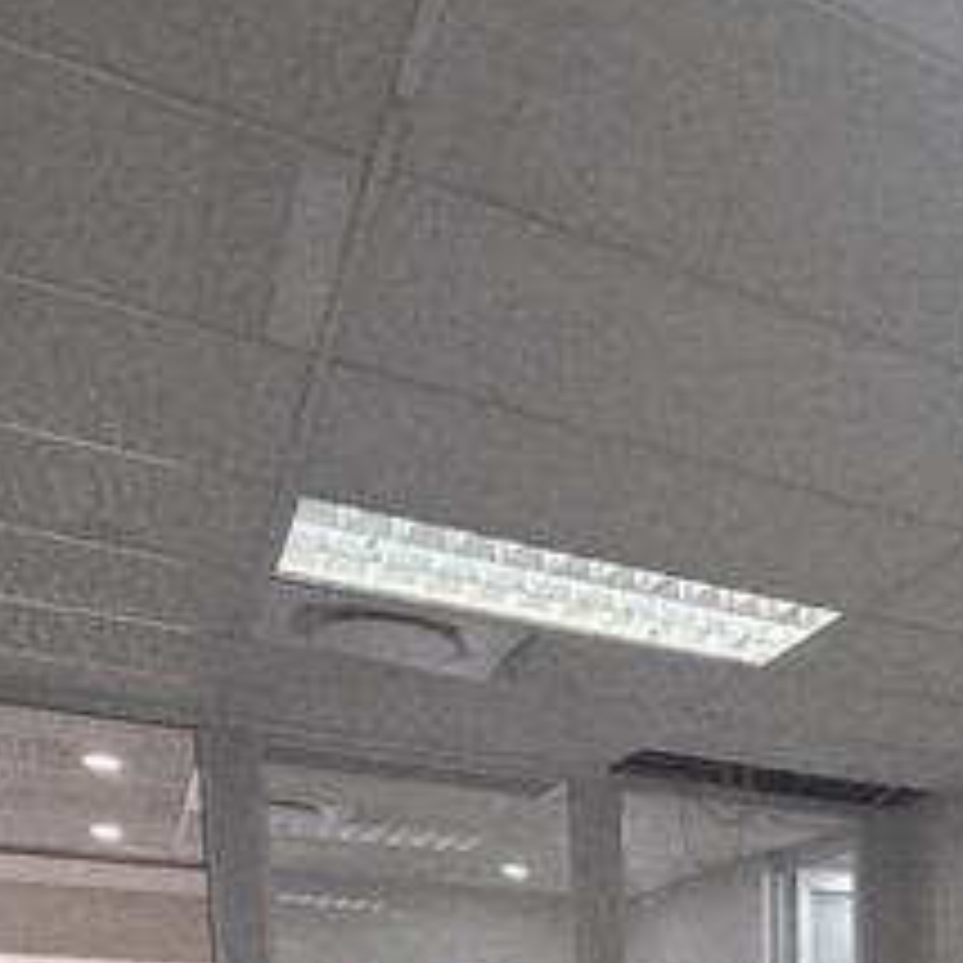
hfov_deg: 32.8
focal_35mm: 43
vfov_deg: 29.9
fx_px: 1353
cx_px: 1134
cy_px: 1300
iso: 250
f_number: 1.9
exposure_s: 1/50
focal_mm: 2.2
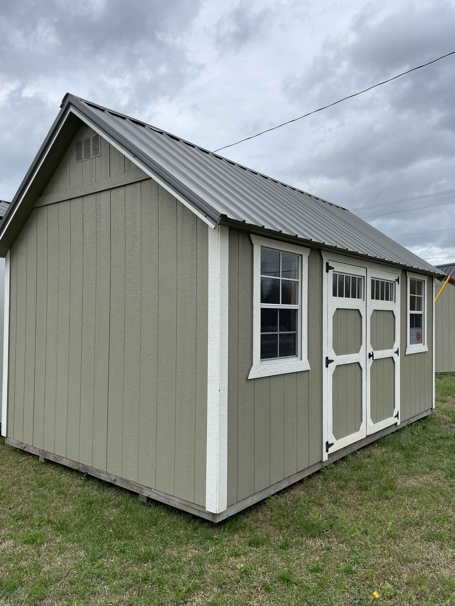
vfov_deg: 67.3
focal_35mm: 26
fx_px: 456
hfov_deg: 53.1
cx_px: 228
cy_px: 303
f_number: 1.6
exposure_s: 1/2882
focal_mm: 4.2
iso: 32
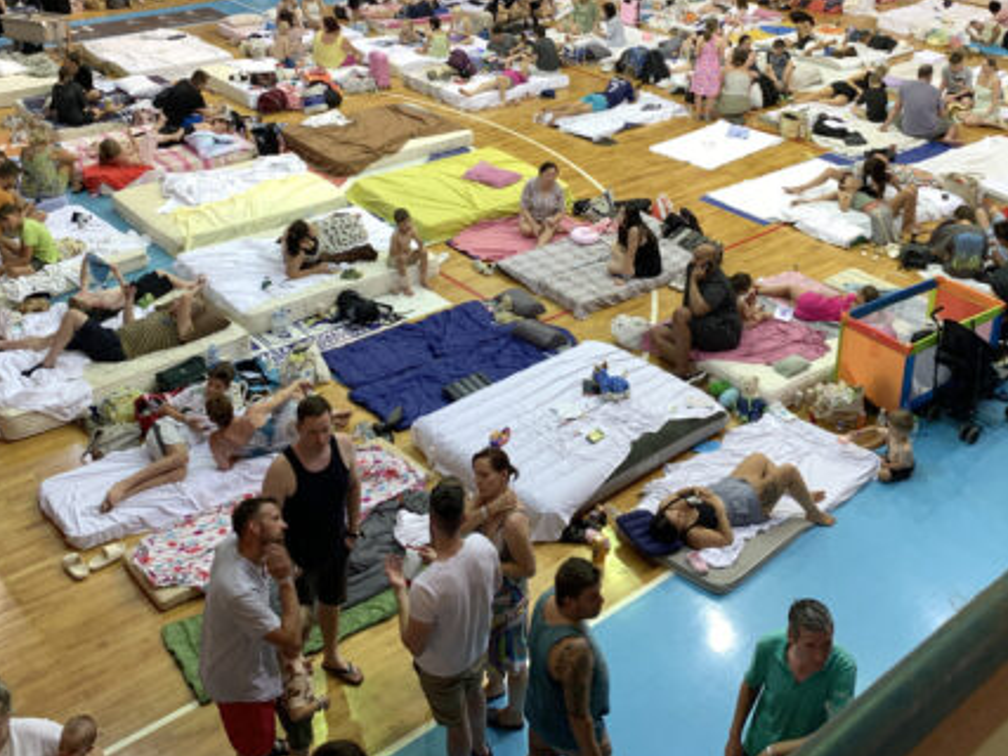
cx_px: 536
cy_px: 217
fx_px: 1135
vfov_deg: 36.2
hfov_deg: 47.8
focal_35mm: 39
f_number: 1.8
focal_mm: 4.25
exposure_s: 1/50
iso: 80
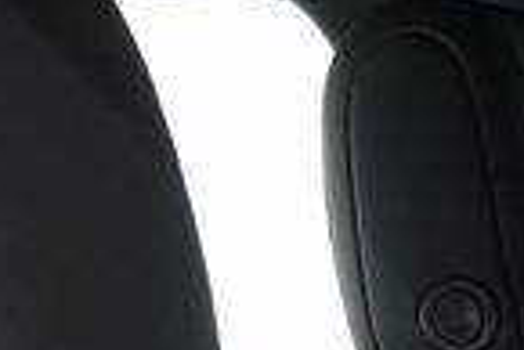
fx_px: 2462
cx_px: 846
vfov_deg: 6.9
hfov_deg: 11.5
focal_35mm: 169
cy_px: 1223
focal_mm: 24
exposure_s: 1/15
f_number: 4
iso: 4000
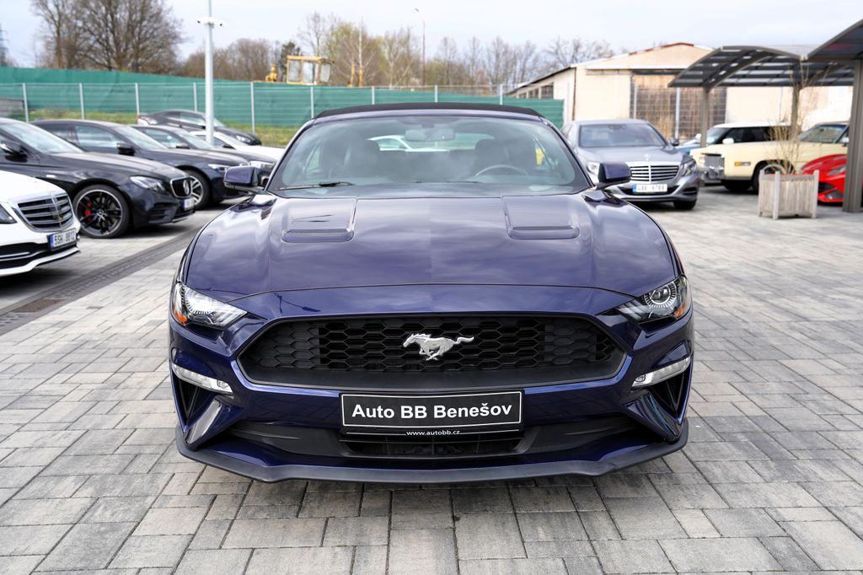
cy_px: 288
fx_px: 815
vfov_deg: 38.9
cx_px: 432
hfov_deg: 55.8
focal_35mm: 34
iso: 100
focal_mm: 34
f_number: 5
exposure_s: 1/125
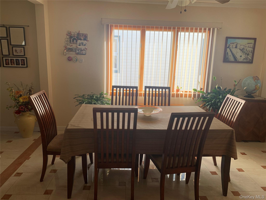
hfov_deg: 67.3
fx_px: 200
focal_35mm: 26
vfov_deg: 53.1
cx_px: 133
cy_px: 100
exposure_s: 1/145
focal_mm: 4.25
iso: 25
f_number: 1.8
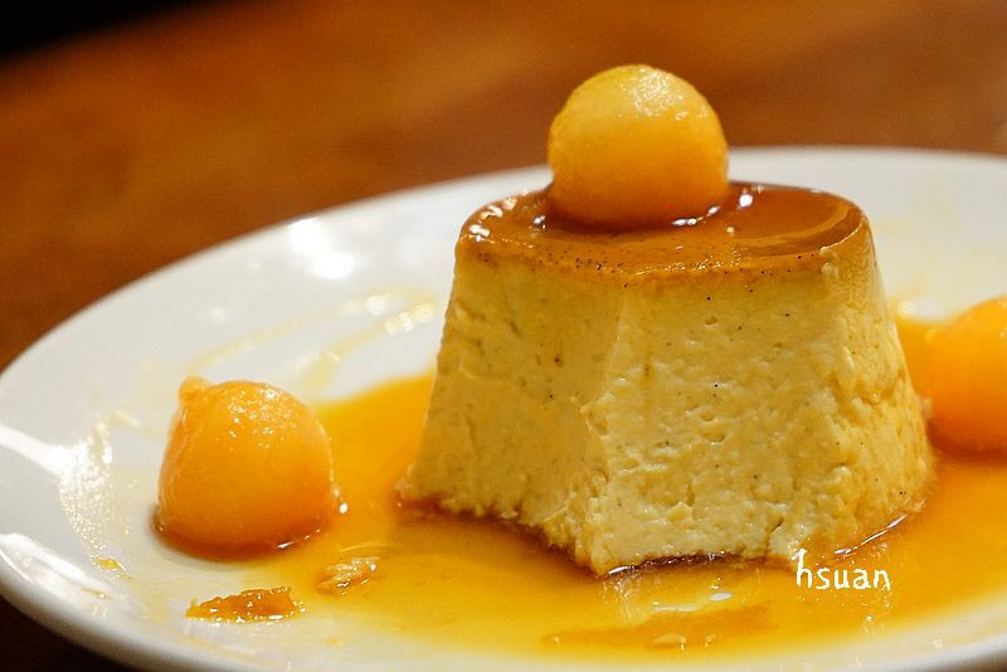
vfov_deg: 19.5
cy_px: 336
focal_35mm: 70
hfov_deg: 28.8
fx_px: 1959
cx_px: 504
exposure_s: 1/25
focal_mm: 70
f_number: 5.6
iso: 3200
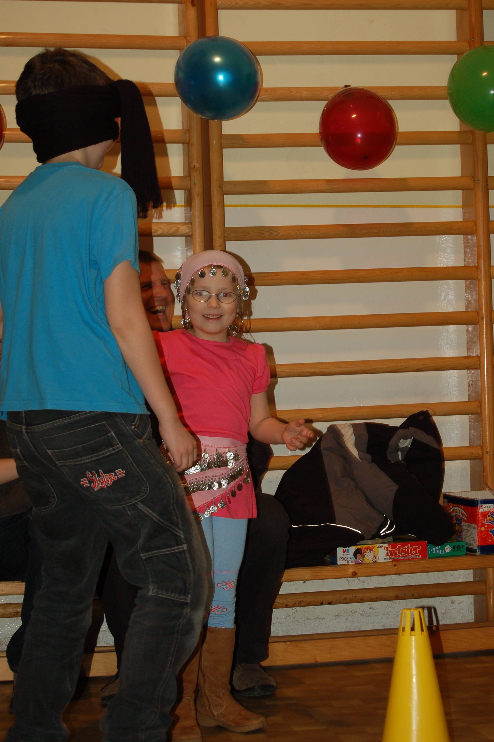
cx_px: 247
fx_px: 1701
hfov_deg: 16.5
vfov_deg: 24.6
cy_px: 371
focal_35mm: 82
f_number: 5.6
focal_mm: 55
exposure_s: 1/60
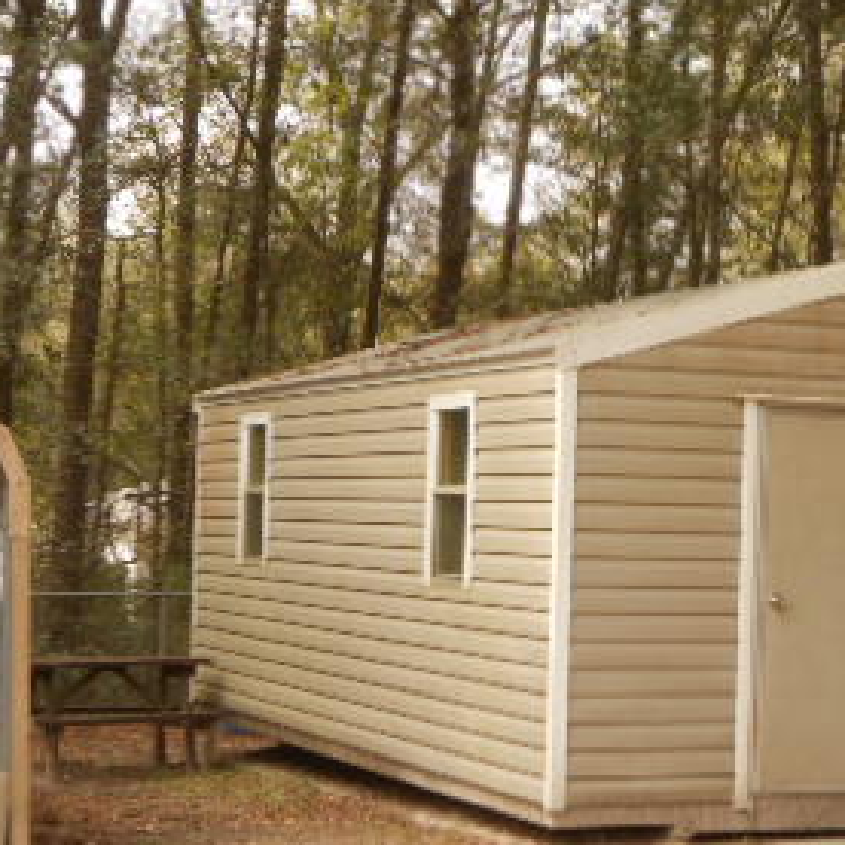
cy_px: 503
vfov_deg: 17.4
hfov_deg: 17.1
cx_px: 772
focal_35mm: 100
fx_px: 2762
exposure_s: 1/100
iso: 80
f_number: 4.8
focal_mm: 8.8
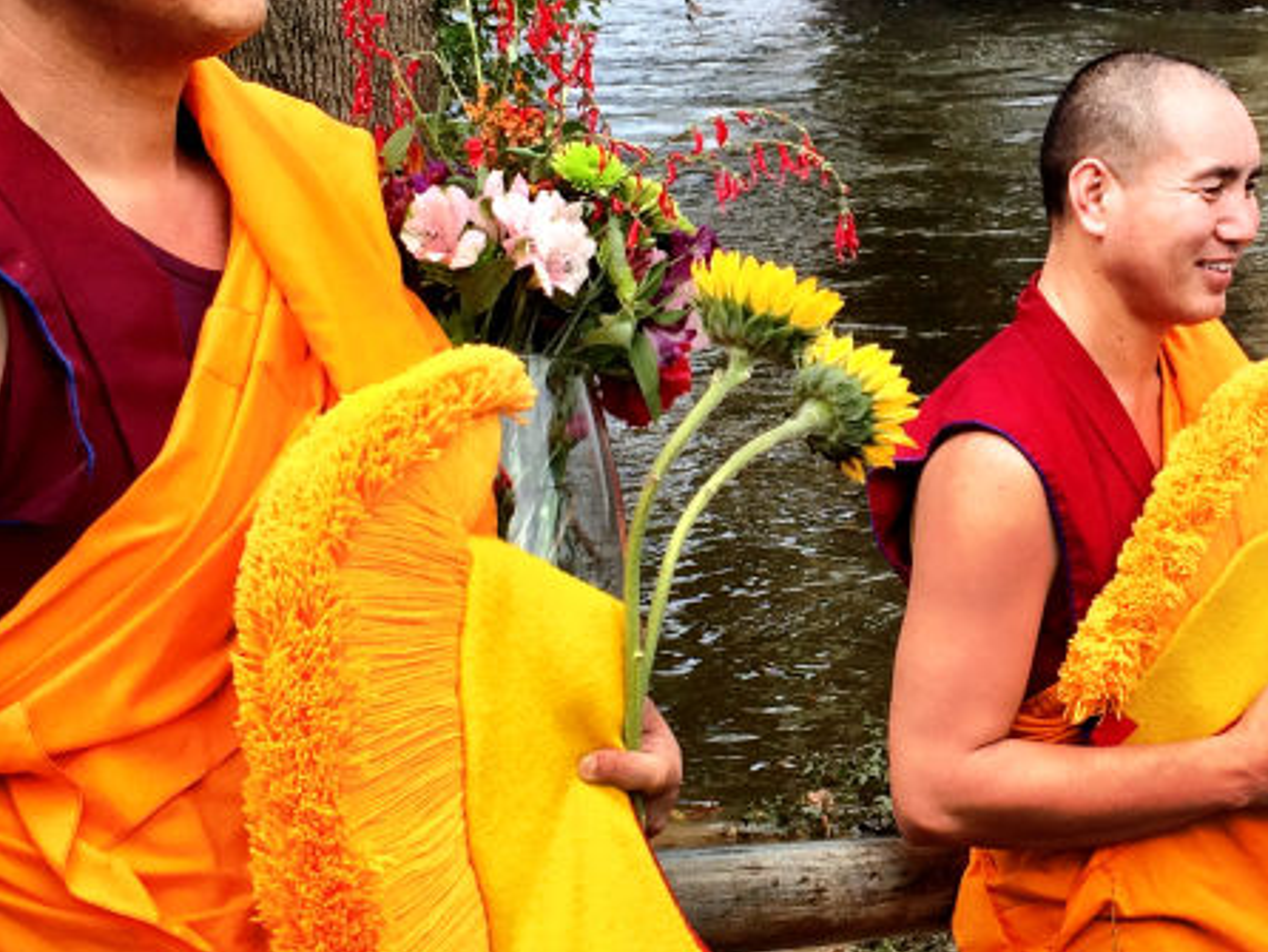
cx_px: 1066
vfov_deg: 18.9
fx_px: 2859
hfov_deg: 24.5
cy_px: 321
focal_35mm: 78
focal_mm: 4.15
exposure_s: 1/373
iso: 32
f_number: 2.2
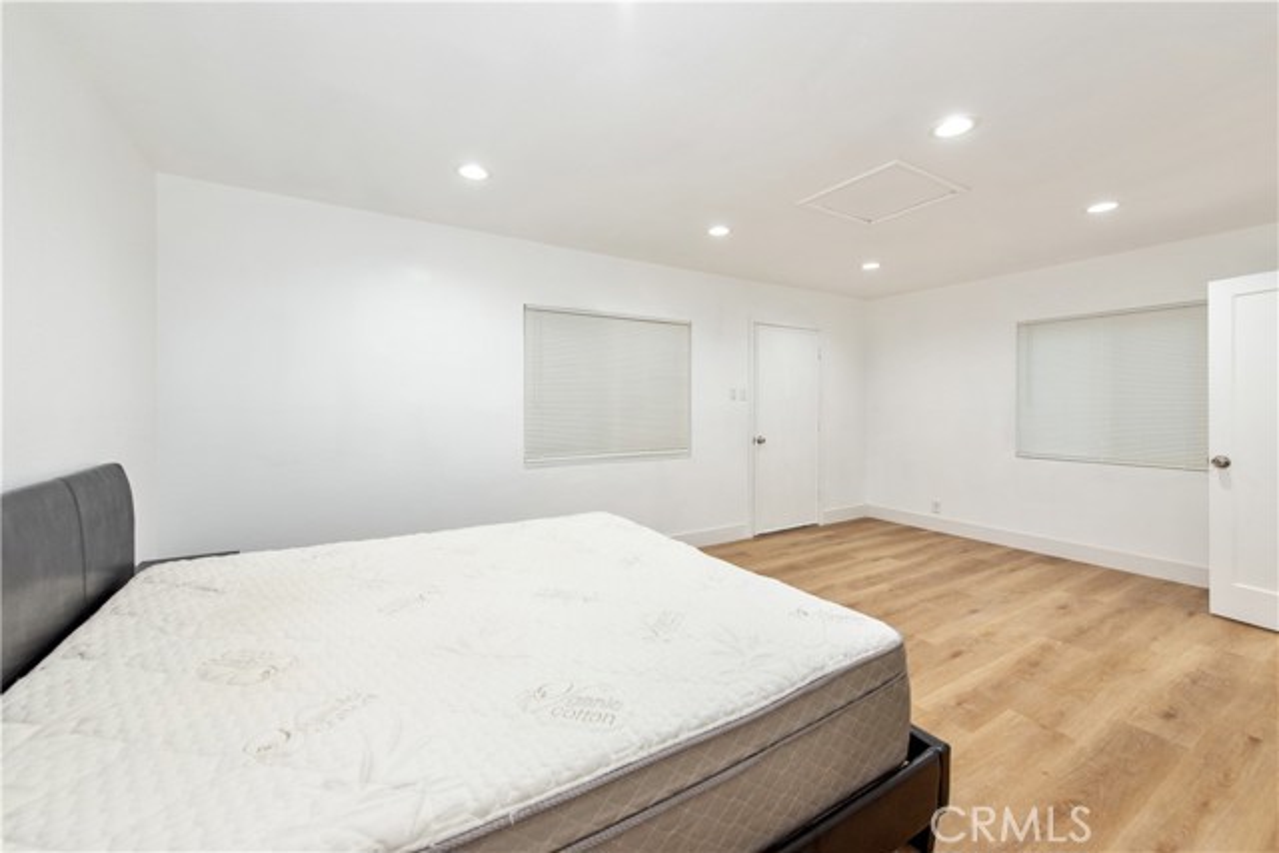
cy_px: 426
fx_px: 497
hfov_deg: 104.2
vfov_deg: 81.2
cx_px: 640
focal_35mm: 14
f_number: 5.6
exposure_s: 1/125
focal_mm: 14
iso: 640
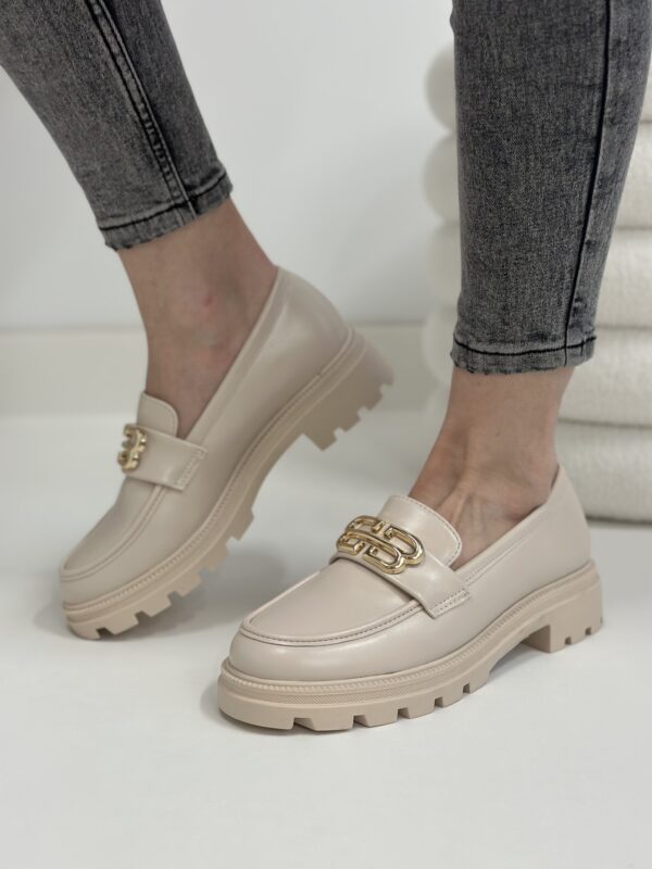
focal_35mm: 48
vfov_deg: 39.7
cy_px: 434
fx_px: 1205
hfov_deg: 30.3
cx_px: 326
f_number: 1.78
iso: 125
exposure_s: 1/100
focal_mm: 6.86
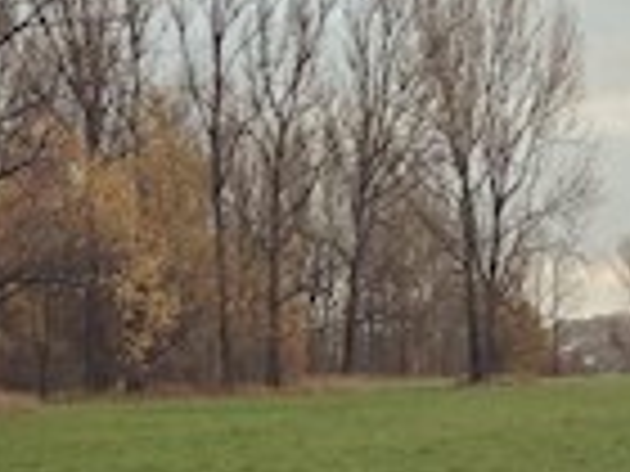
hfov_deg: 19.6
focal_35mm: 100
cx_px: 342
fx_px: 1820
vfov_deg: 14.6
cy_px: 425
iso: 20
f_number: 1.8
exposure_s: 1/156
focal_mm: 3.99
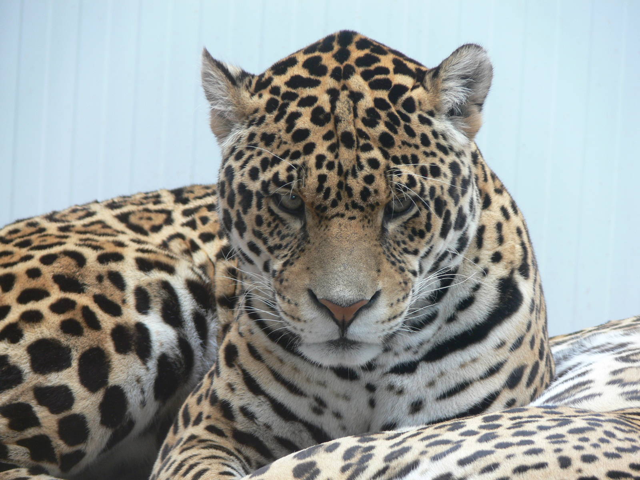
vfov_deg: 6.8
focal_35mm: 219
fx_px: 4049
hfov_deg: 9.0
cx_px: 320
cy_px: 240
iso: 100
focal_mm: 46.3
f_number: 3.6
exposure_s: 1/30
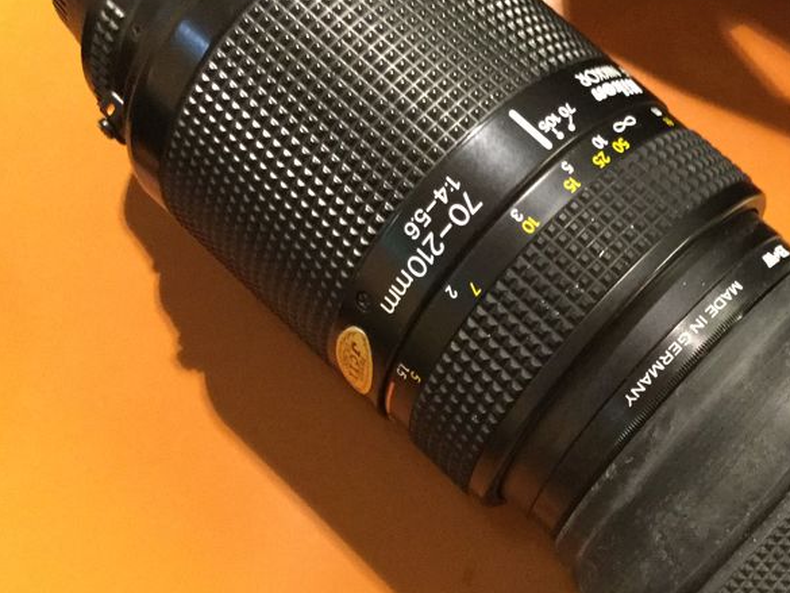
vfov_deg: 27.5
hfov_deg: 35.2
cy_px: 300
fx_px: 1210
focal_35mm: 53
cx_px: 608
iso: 320
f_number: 2.4
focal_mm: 3.3
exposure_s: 1/17
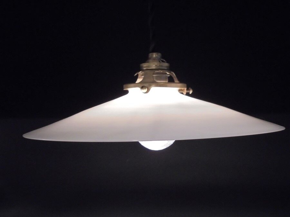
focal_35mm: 49
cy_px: 108
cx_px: 145
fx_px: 411
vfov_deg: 29.7
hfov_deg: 38.9
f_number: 4.8
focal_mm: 8.9
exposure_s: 1/25
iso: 400
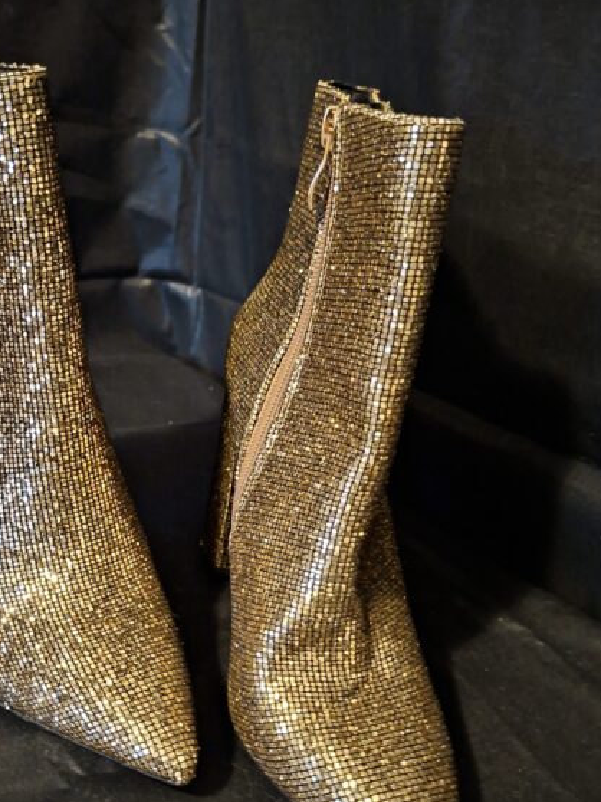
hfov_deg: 42.2
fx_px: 765
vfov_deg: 55.3
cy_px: 430
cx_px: 191
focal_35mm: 33
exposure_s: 1/17
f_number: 1.8
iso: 1250
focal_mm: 5.54
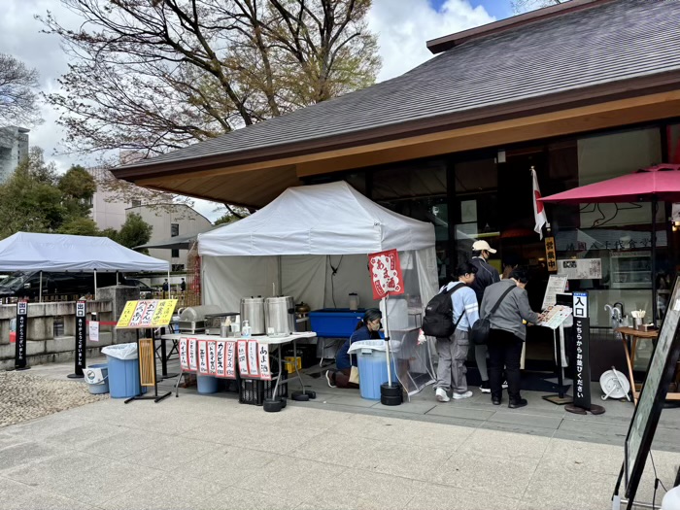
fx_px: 511
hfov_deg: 67.3
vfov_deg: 53.1
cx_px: 340
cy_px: 255
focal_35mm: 26
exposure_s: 1/1667
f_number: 1.6
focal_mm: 5.96
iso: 50
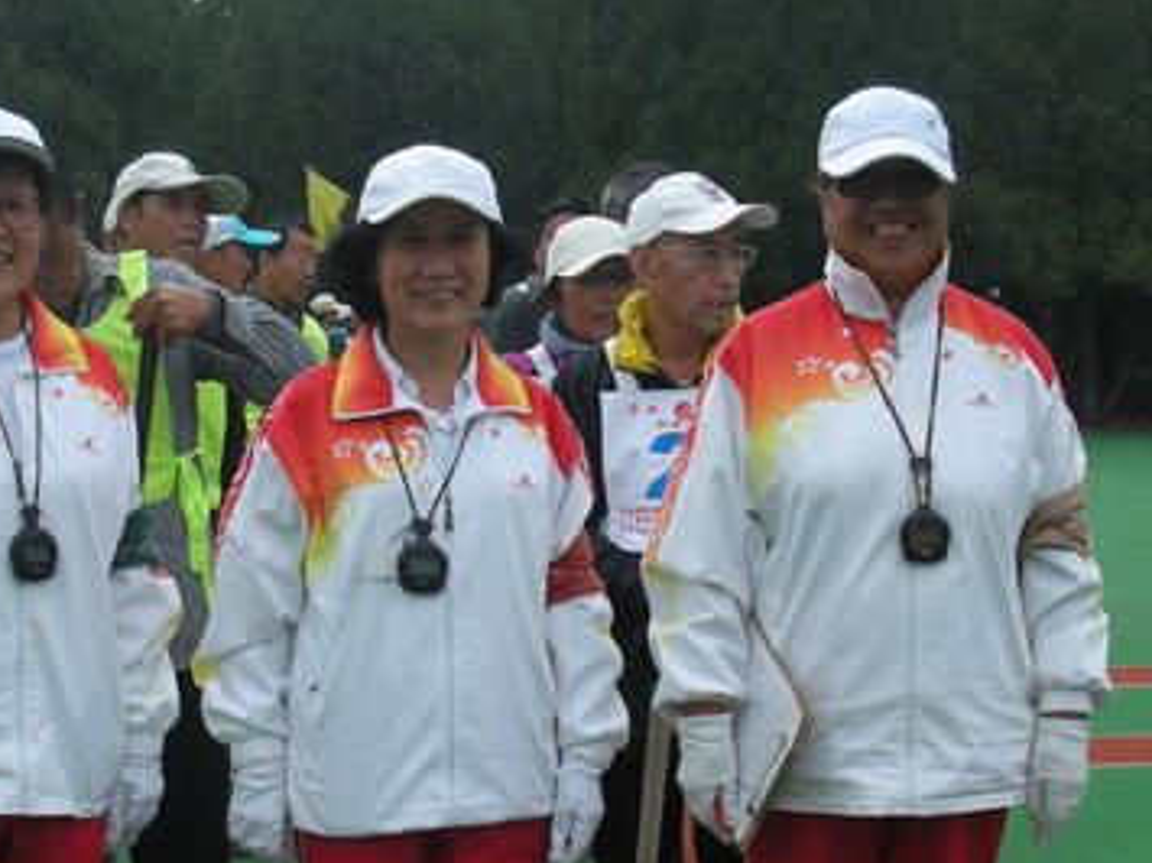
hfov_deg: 28.1
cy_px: 582
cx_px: 422
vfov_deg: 21.2
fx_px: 2296
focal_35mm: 69
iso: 76
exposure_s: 1/124
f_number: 7.9
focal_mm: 5.8
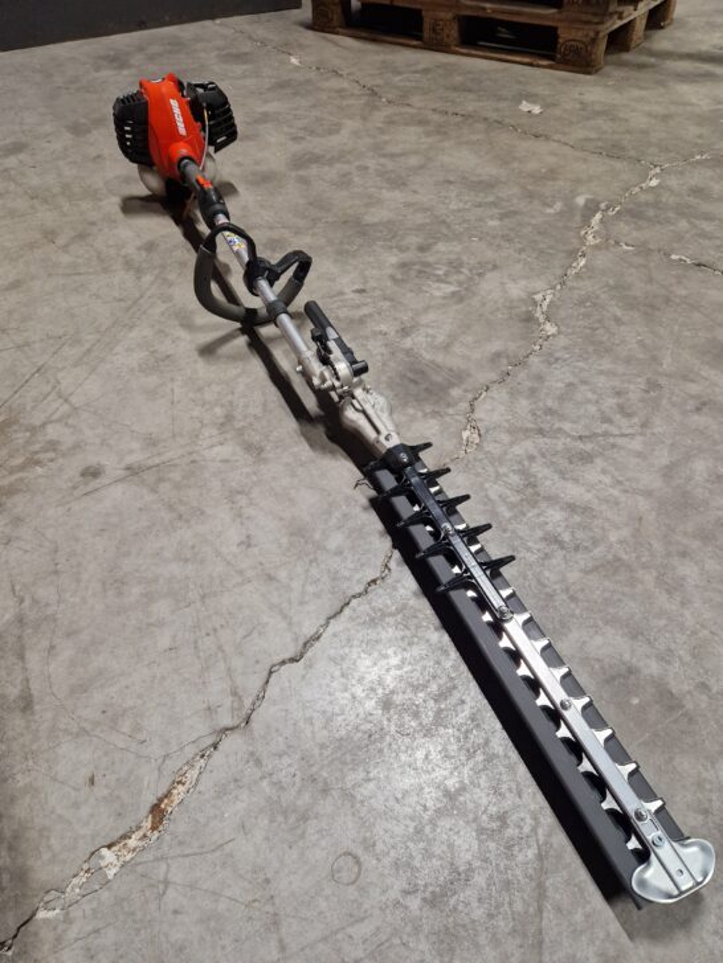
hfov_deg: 58.9
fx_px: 641
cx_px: 362
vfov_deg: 73.9
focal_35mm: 23
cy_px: 482
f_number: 1.8
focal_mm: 5.4
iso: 320
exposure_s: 1/100
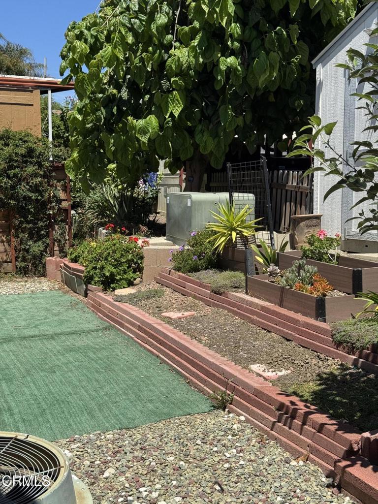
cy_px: 252
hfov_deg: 30.3
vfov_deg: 39.7
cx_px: 189
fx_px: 699
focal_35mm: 48
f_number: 1.78
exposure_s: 1/4049
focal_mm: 6.76
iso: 64
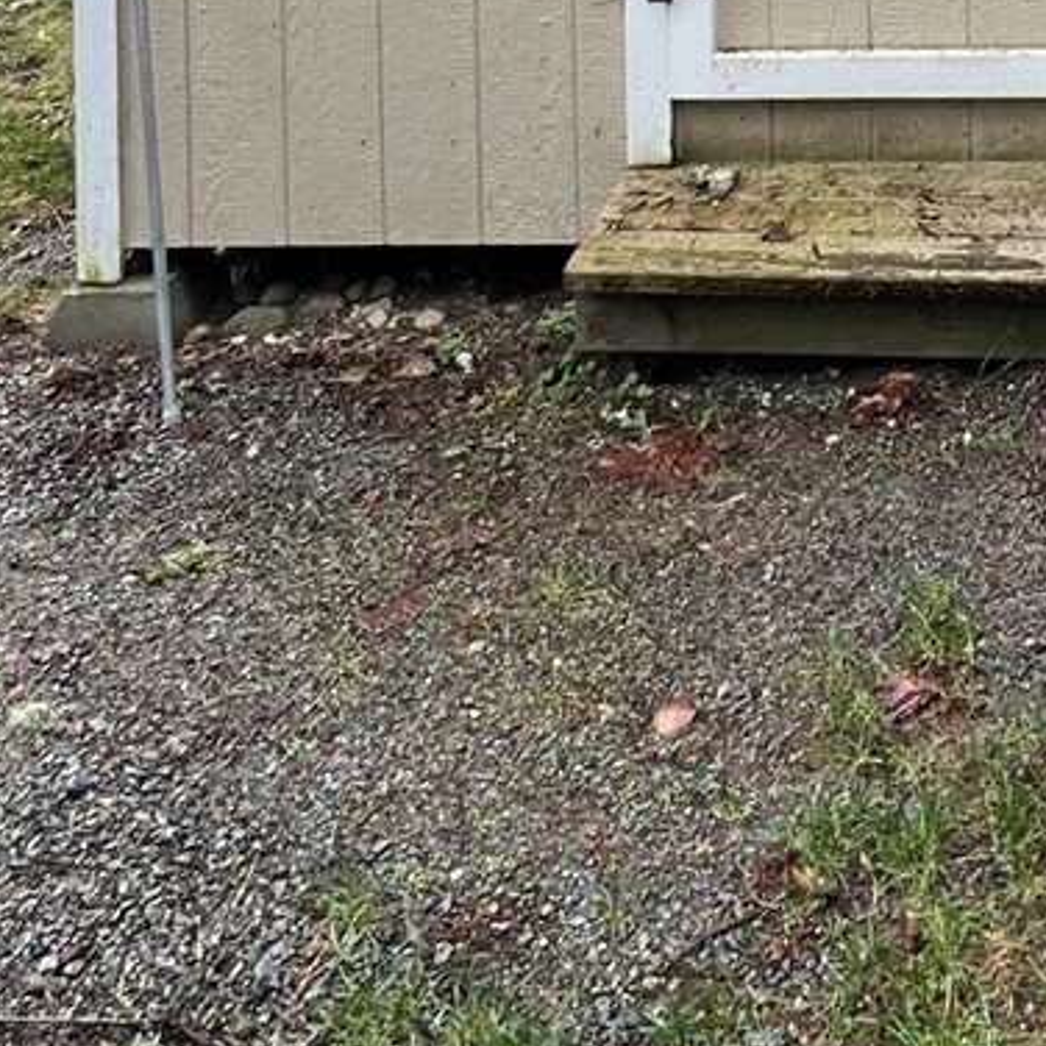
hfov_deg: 34.9
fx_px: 1504
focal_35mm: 44
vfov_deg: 27.6
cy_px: -484
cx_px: 1040
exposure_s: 1/99
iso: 64
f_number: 1.8
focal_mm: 1.57
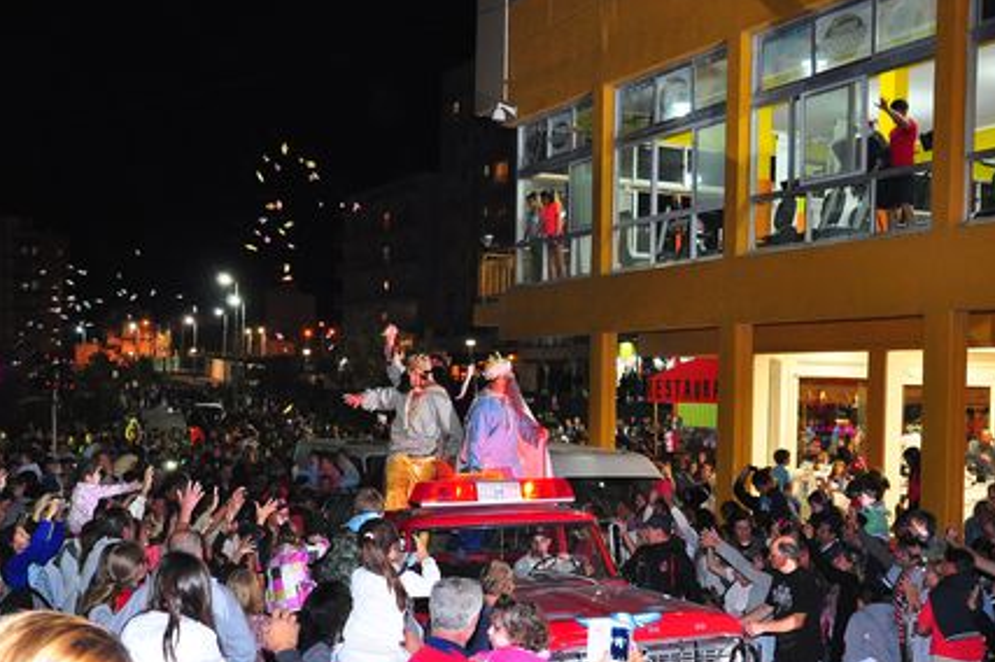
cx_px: 510
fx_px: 1326
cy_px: 421
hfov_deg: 41.1
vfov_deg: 27.9
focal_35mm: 48
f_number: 5
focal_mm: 24
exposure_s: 1/25
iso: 1000
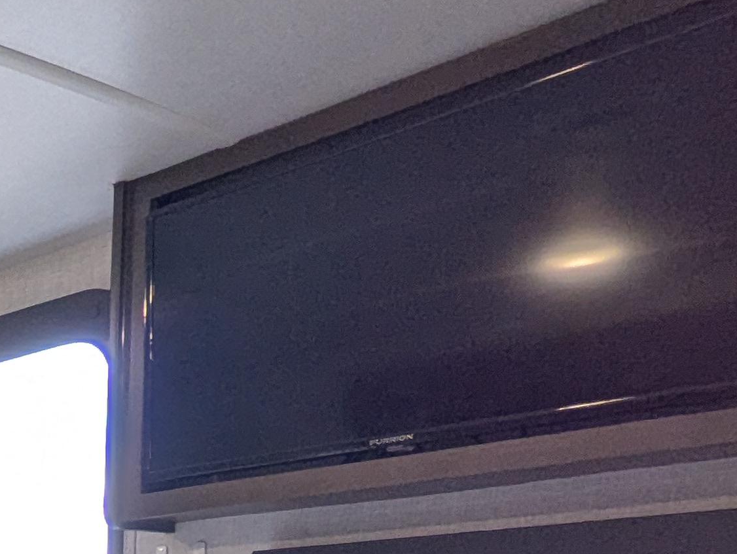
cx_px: -598
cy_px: 768
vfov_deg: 22.0
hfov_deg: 21.4
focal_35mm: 58
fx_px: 1236
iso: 72
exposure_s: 1/64.5
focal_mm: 2.35
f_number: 2.2
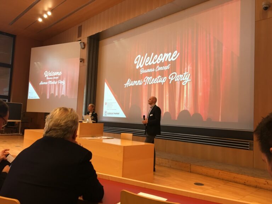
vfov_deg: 48.2
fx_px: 228
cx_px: 136
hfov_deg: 61.7
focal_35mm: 29
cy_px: 102
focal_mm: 4.15
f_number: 2.2
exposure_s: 1/33
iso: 100
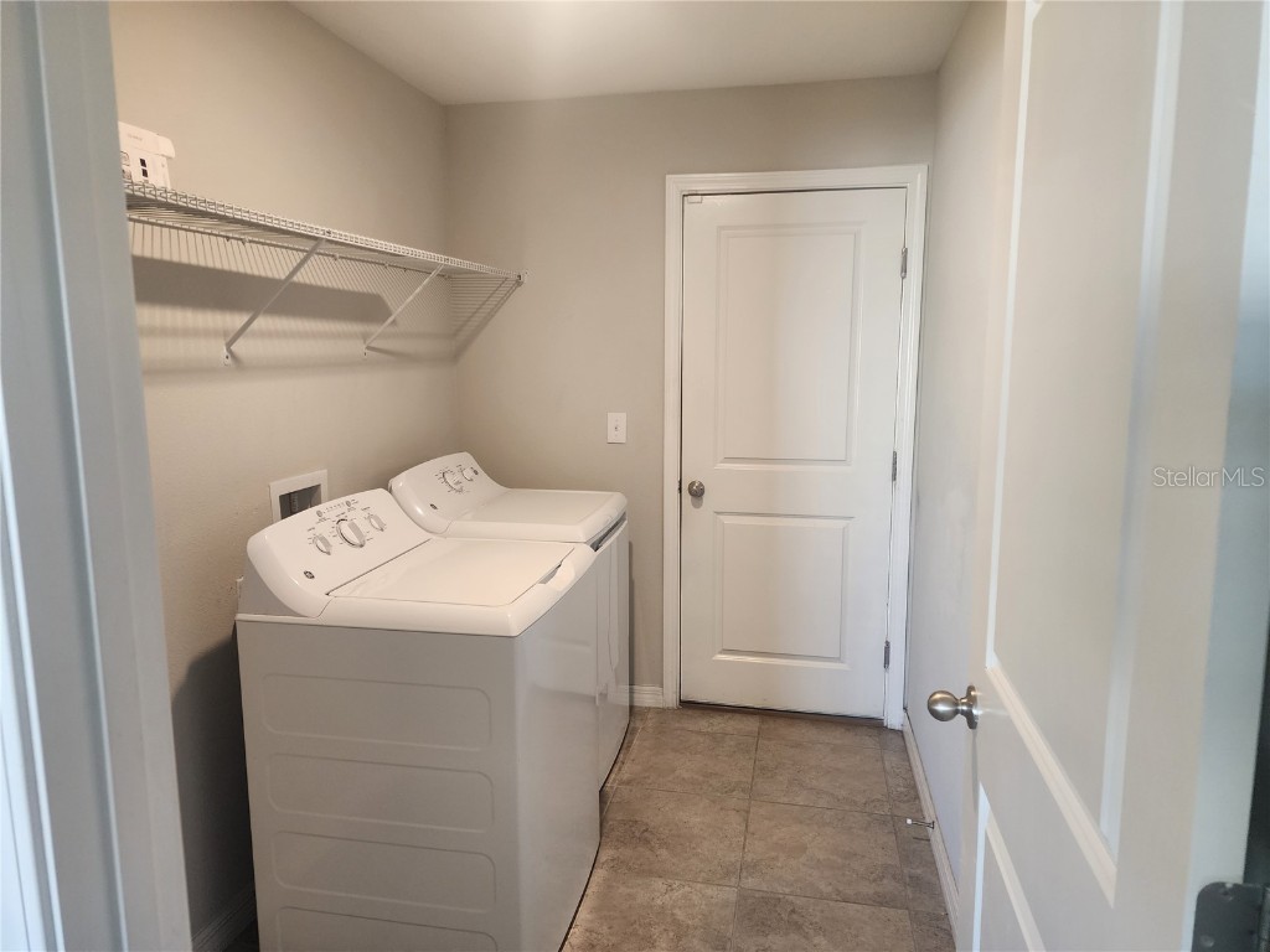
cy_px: 476
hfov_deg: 73.9
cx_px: 635
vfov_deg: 58.9
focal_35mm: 23
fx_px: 844
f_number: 1.8
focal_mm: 6.4
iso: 320
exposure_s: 1/120
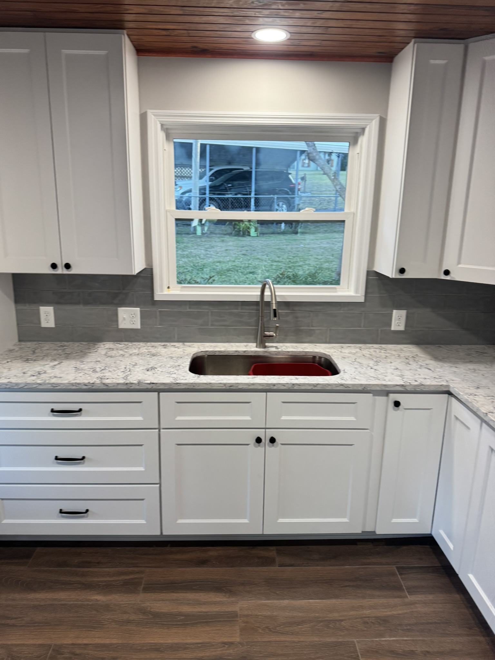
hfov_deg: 56.8
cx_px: 248
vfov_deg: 71.6
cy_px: 330
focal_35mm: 24
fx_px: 458
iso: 160
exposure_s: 1/120
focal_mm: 6.76
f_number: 1.78
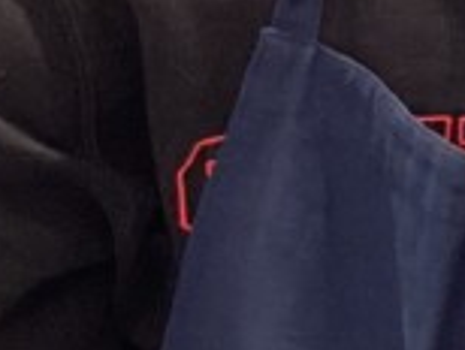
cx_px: 1111
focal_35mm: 205
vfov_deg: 7.3
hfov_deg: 8.8
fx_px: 2758
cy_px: 231
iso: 320
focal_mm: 3.3
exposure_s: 1/60
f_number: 2.4
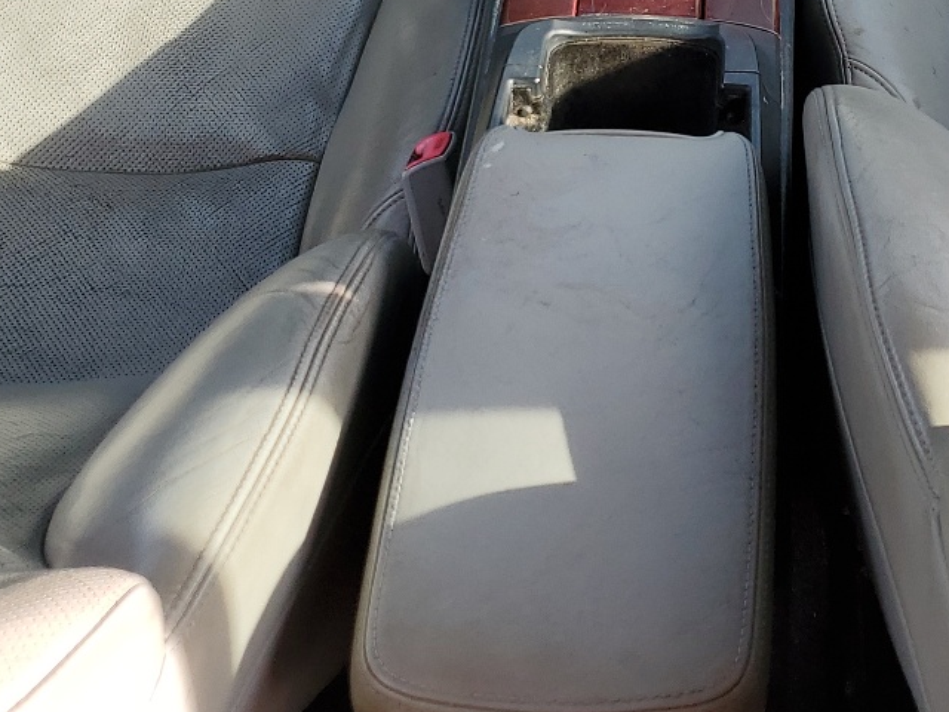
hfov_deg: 29.3
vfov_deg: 21.7
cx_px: 716
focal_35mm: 65
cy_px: -19
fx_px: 1782
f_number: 1.5
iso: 50
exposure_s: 1/476
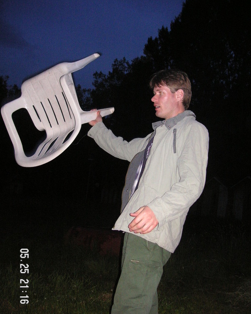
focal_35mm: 39
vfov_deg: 46.8
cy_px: 158
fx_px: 362
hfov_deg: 38.2
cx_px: 127
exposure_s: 1/45
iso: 160
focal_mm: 6.1
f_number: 2.8
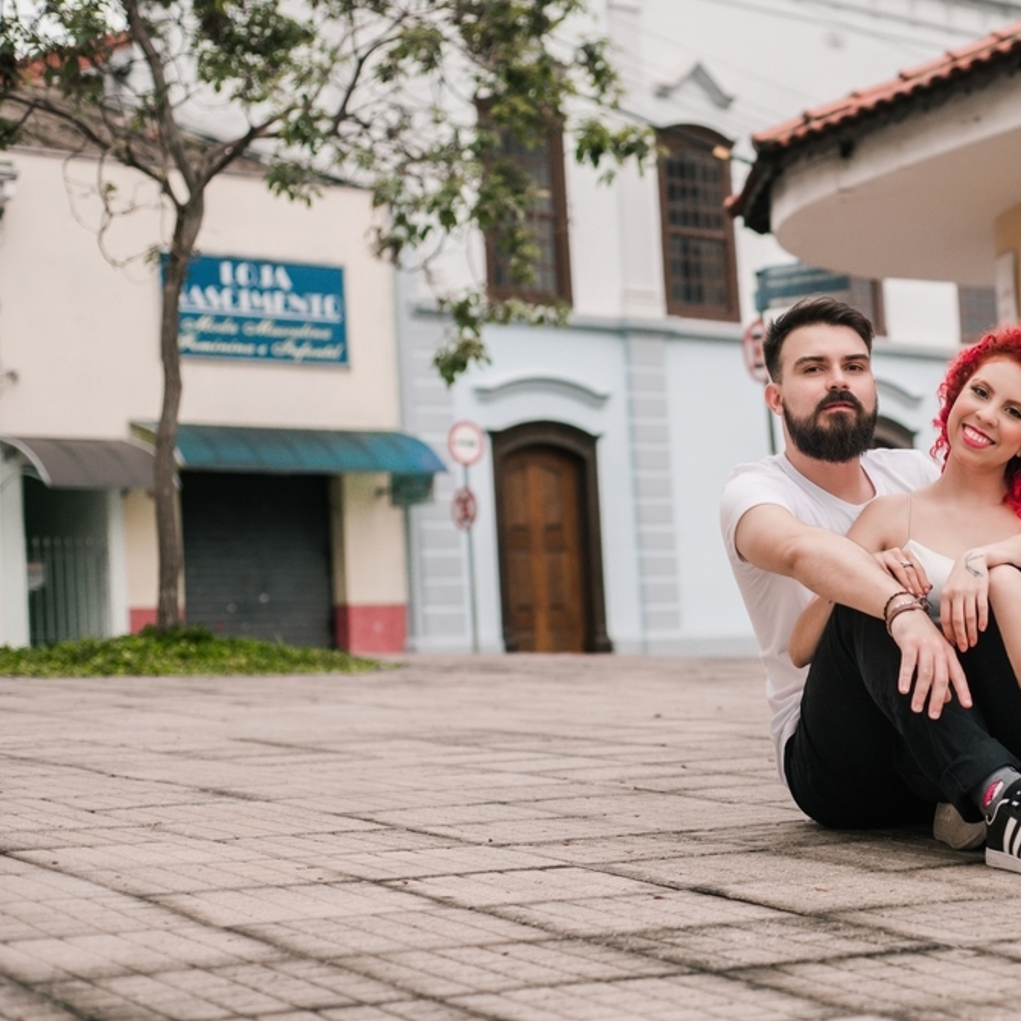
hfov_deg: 22.2
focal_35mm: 76
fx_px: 2536
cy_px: 497
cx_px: 910
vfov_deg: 22.8
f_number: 3.2
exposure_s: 1/250
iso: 400
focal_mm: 50
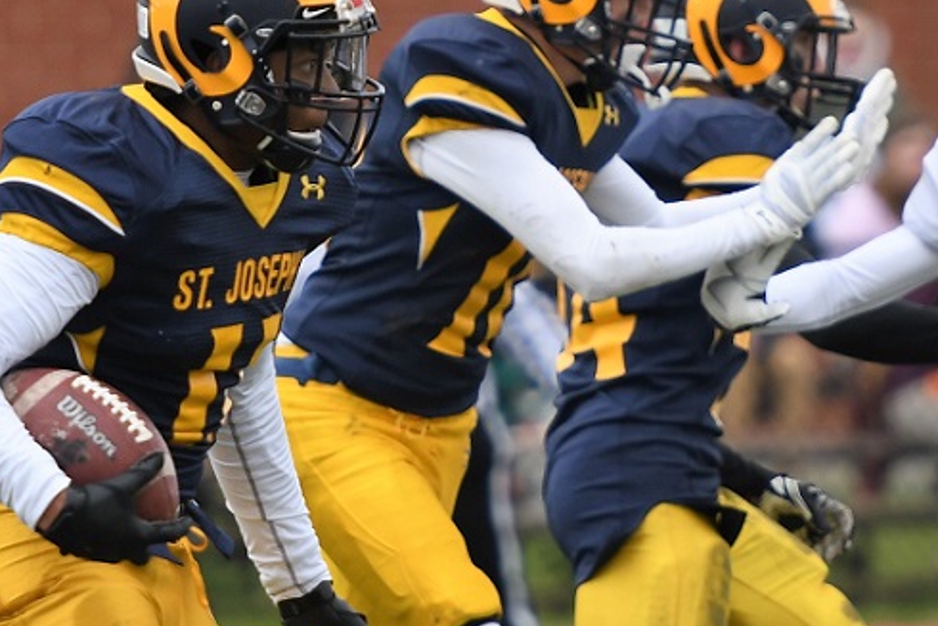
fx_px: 16656
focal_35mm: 639
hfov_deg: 3.2
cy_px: 538
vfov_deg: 2.2
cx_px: 705
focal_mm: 195
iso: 360
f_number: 2.8
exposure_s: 1/1000
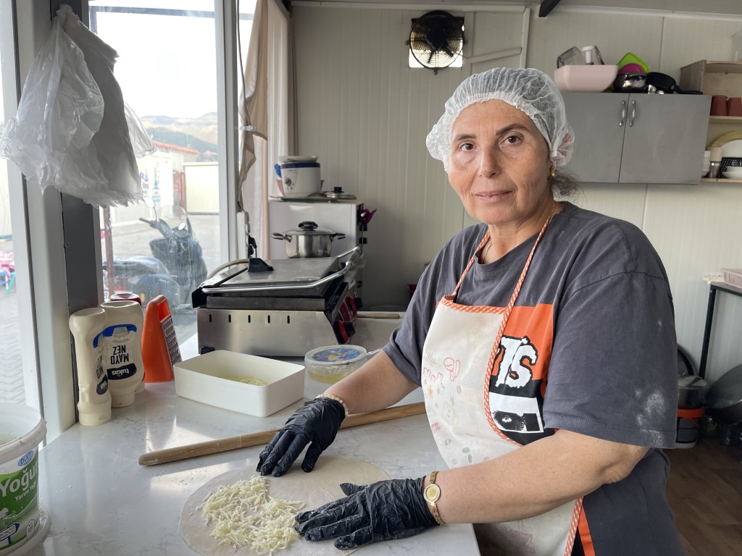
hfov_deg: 69.4
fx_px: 536
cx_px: 371
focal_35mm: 25
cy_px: 278
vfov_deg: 54.9
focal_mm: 5.1
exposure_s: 1/121
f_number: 1.6
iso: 100
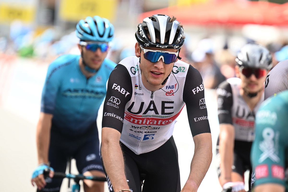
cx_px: 144
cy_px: 96
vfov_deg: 3.4
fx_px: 3200
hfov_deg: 5.2
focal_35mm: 400
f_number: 5.6
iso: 720
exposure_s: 1/1000
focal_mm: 400
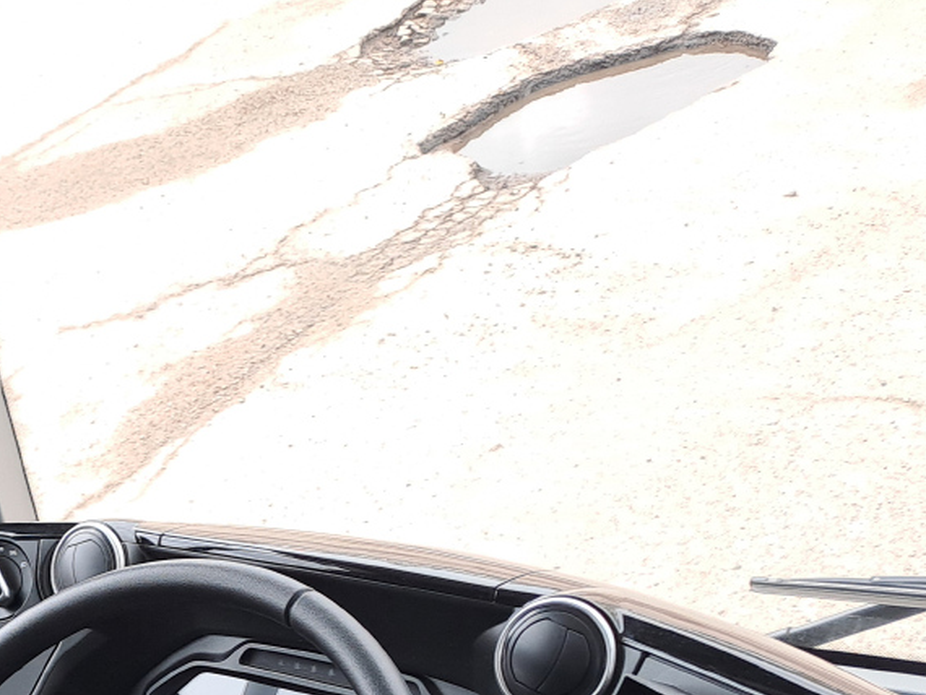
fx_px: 1525
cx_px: 31
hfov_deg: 31.6
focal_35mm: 57
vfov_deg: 23.9
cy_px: 775
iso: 40
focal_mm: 4.65
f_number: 1.8
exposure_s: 1/50
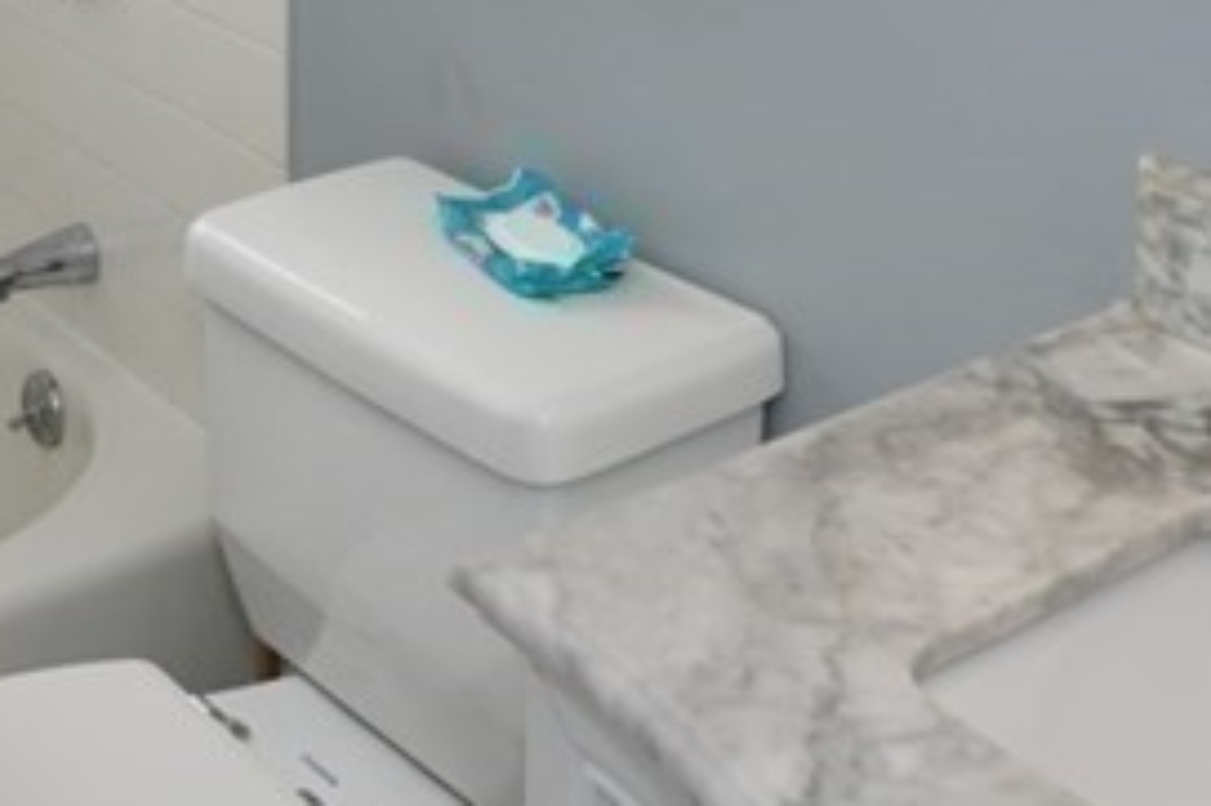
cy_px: -566
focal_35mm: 64
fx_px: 2152
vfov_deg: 17.8
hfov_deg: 30.9
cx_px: 312
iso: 400
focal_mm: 17
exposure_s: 1/160
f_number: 4
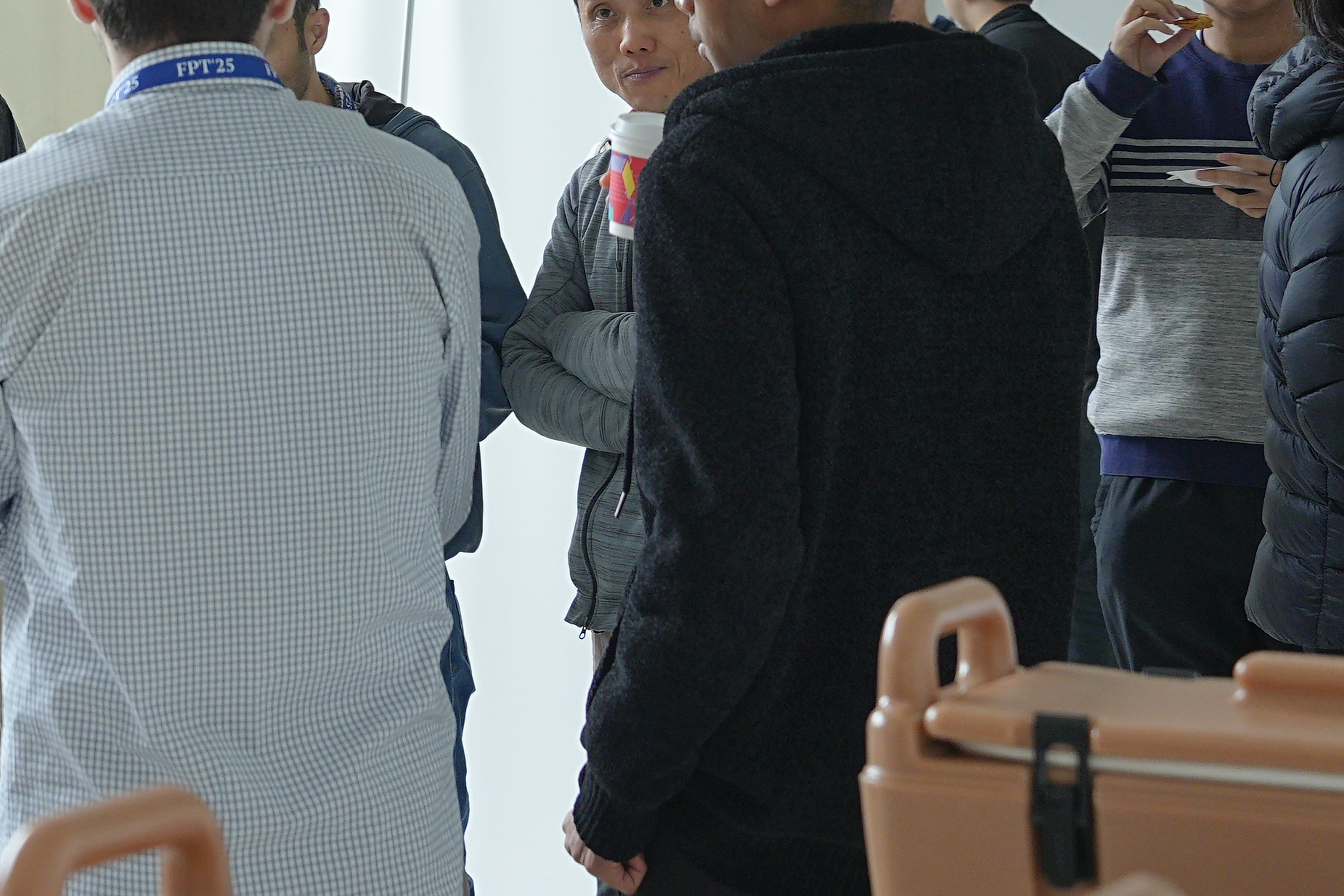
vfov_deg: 12.1
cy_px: 66
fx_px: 4181
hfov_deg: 17.3
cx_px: -309
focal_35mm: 112
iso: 640
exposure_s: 1/125
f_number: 5
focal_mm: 45
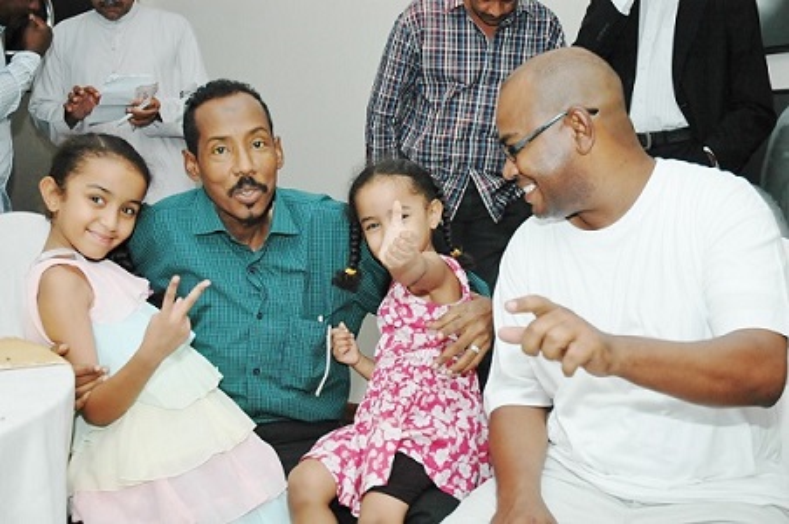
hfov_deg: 38.9
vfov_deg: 26.4
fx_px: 1116
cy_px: 262
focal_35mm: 51
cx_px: 394
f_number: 4.8
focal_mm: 34
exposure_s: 1/60
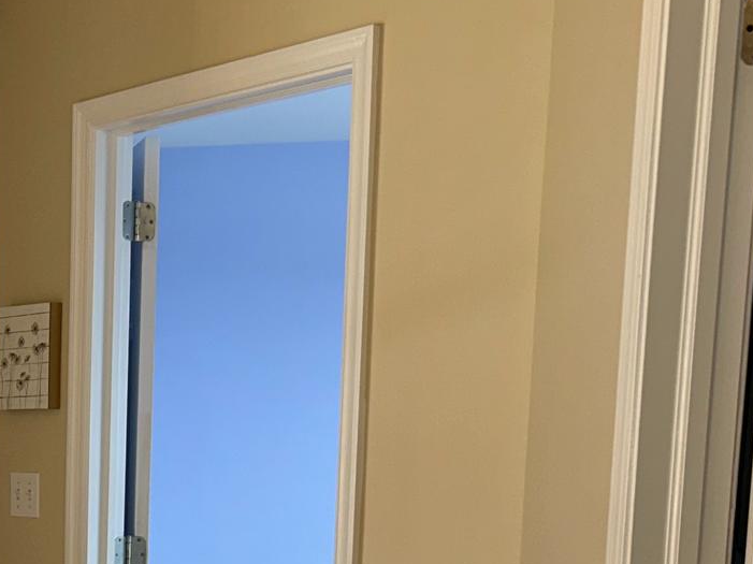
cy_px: 674
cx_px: -129
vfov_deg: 18.4
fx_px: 1652
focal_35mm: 76
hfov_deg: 23.6
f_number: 1.5
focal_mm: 5.7
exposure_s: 1/33
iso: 32
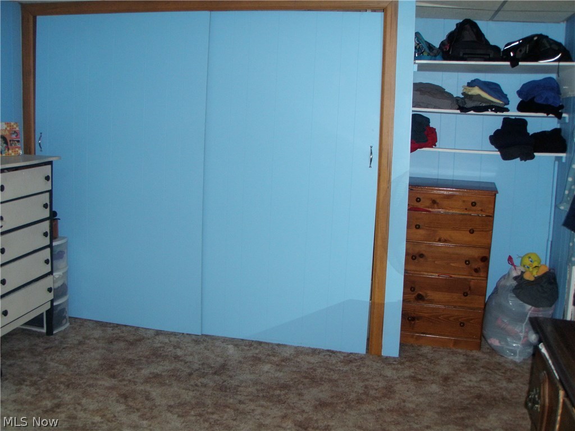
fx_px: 631
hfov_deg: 49.0
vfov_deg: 37.7
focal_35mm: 38
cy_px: 216
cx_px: 288
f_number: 3.5
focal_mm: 6.7
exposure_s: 1/30
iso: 250
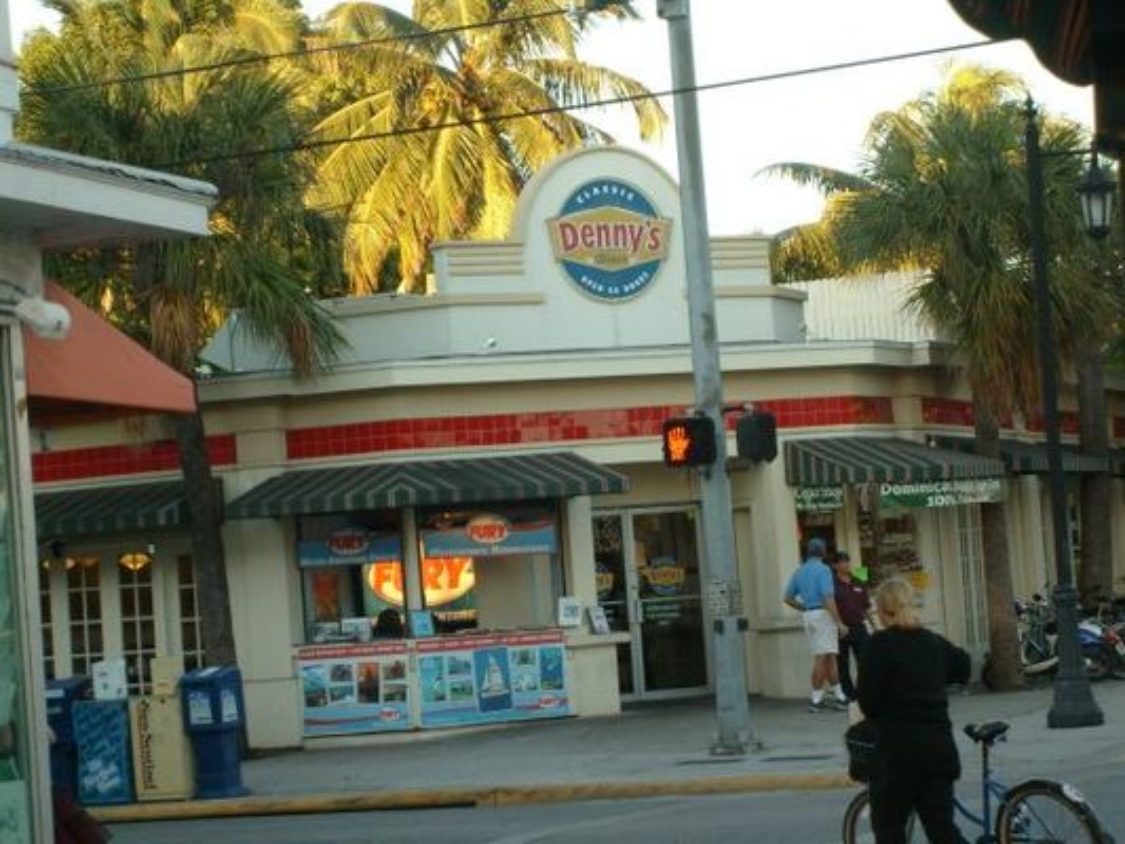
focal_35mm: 106
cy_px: 422
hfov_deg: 18.5
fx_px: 3446
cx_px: 562
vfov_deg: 14.0
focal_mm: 17.4
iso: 100
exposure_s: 1/90
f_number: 4.9
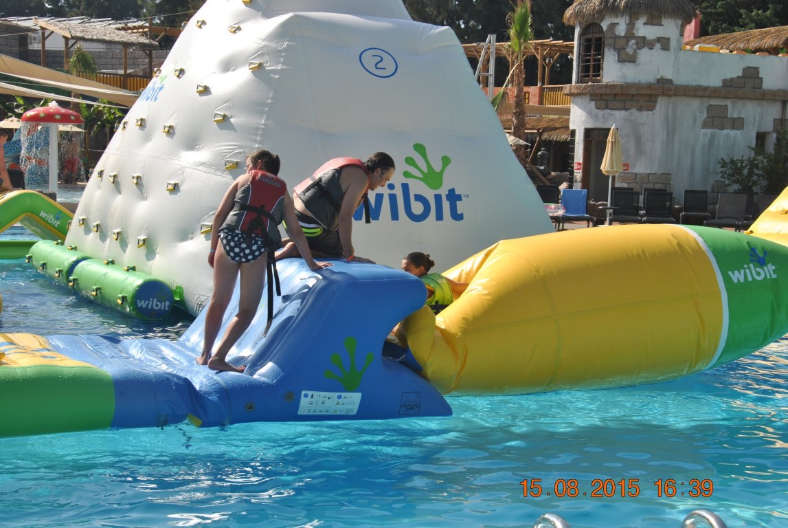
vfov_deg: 20.7
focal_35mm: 66
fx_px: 1446
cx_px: 394
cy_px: 264
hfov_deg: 30.5
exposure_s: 1/200
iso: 100
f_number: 11
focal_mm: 44
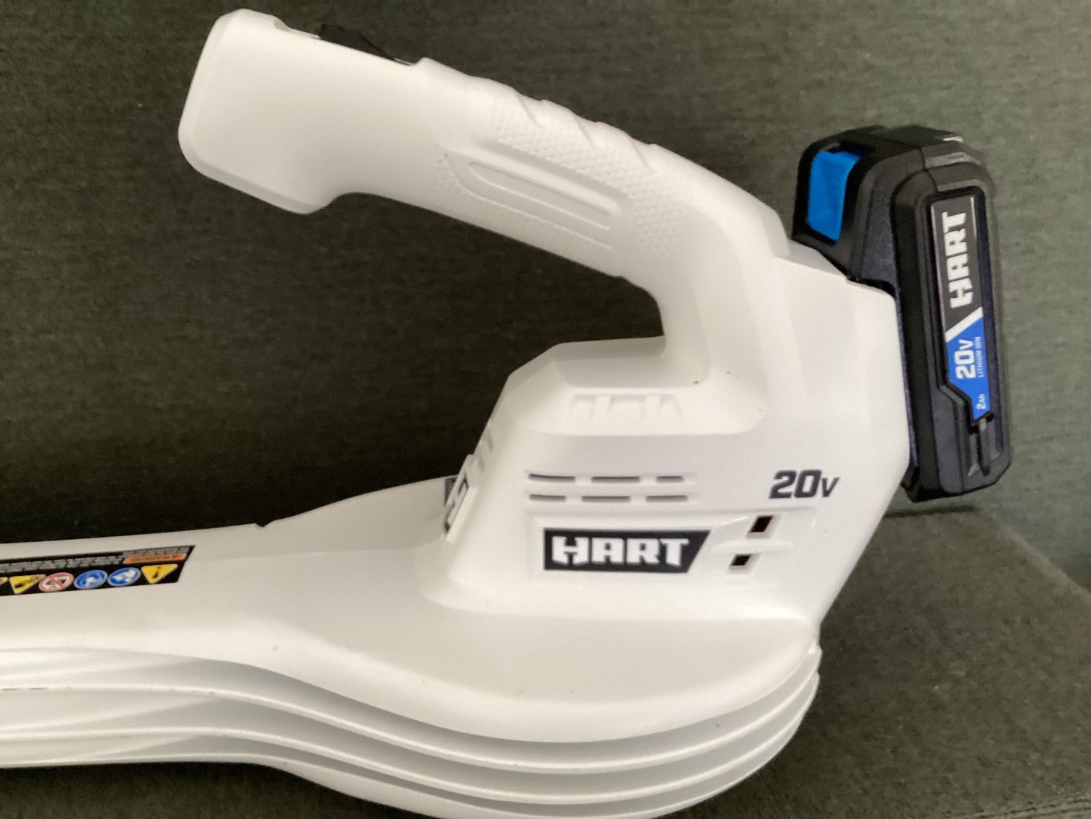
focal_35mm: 31
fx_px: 977
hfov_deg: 58.3
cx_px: 546
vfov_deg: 45.4
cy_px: 410
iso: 200
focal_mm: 3.3
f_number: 2.4
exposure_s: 1/60
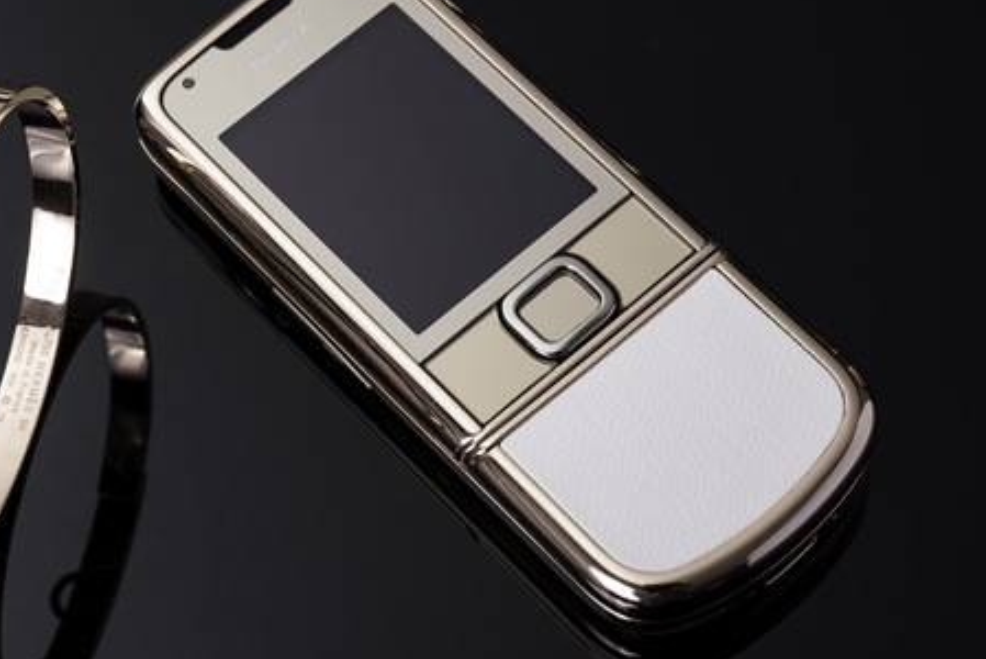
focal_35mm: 94
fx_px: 2576
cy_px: 376
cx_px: 360
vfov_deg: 14.6
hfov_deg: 21.6
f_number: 11
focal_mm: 60
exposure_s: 1/250
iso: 100
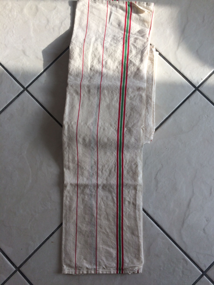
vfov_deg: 61.7
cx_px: 107
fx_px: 239
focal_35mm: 29
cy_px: 142
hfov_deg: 48.2
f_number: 2.2
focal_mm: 4.15
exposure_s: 1/306
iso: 32
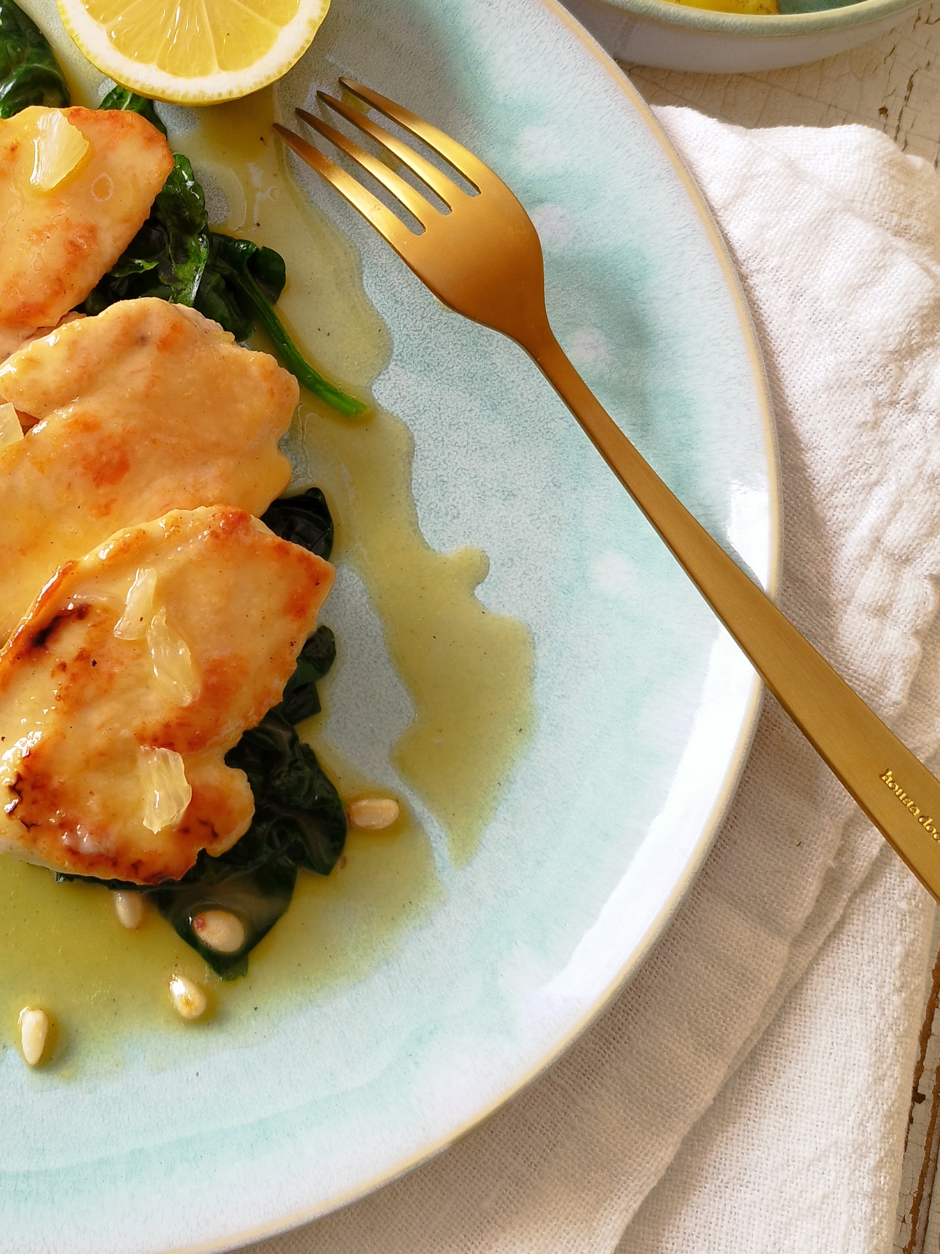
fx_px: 1593
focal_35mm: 44
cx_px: 145
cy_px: 399
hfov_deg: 31.7
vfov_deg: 42.3
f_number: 1.89
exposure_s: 1/100
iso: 70
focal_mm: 5.89
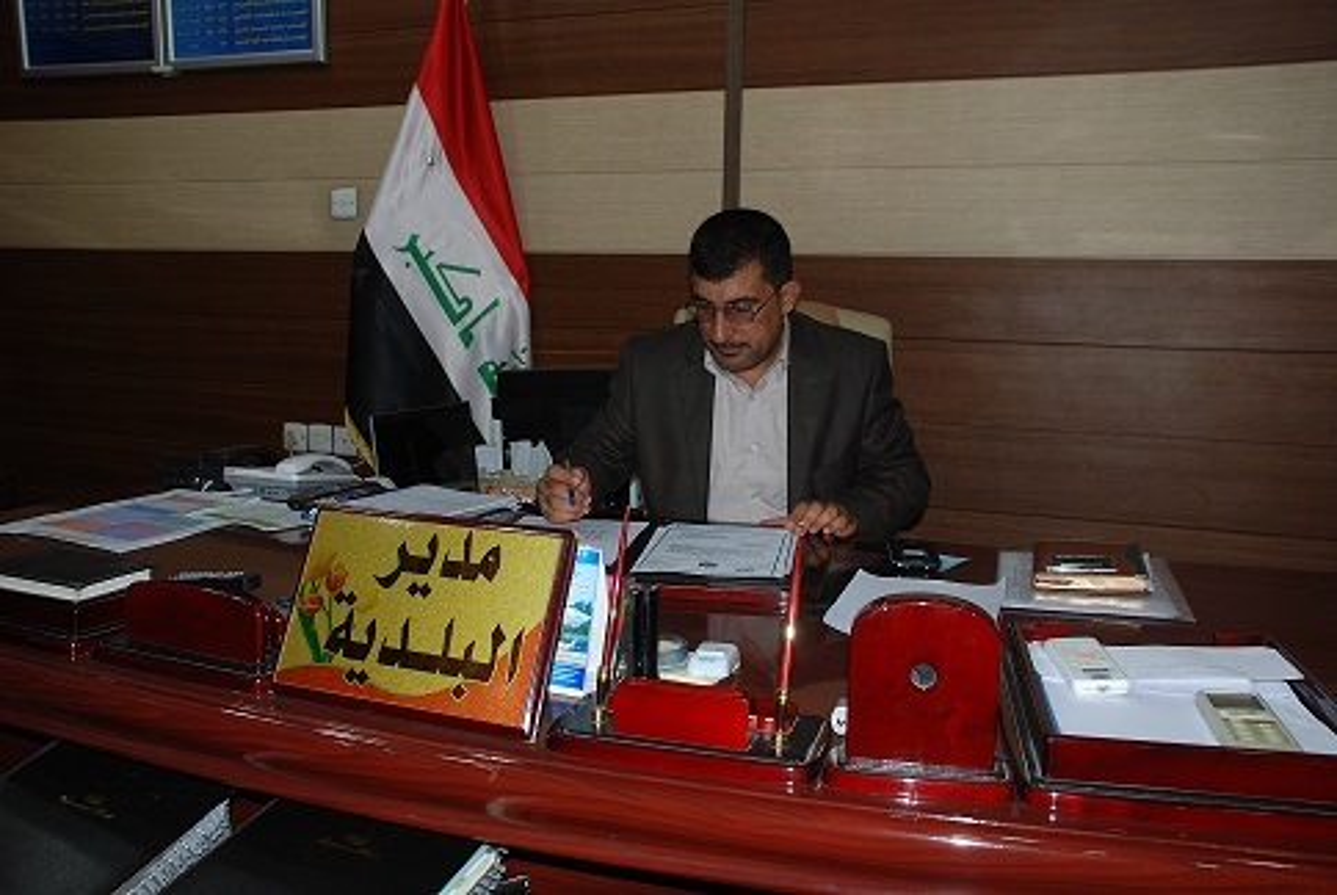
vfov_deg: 40.1
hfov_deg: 57.2
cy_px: 448
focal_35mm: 33
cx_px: 668
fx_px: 1227
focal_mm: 22
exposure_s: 1/60
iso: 200
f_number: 3.8
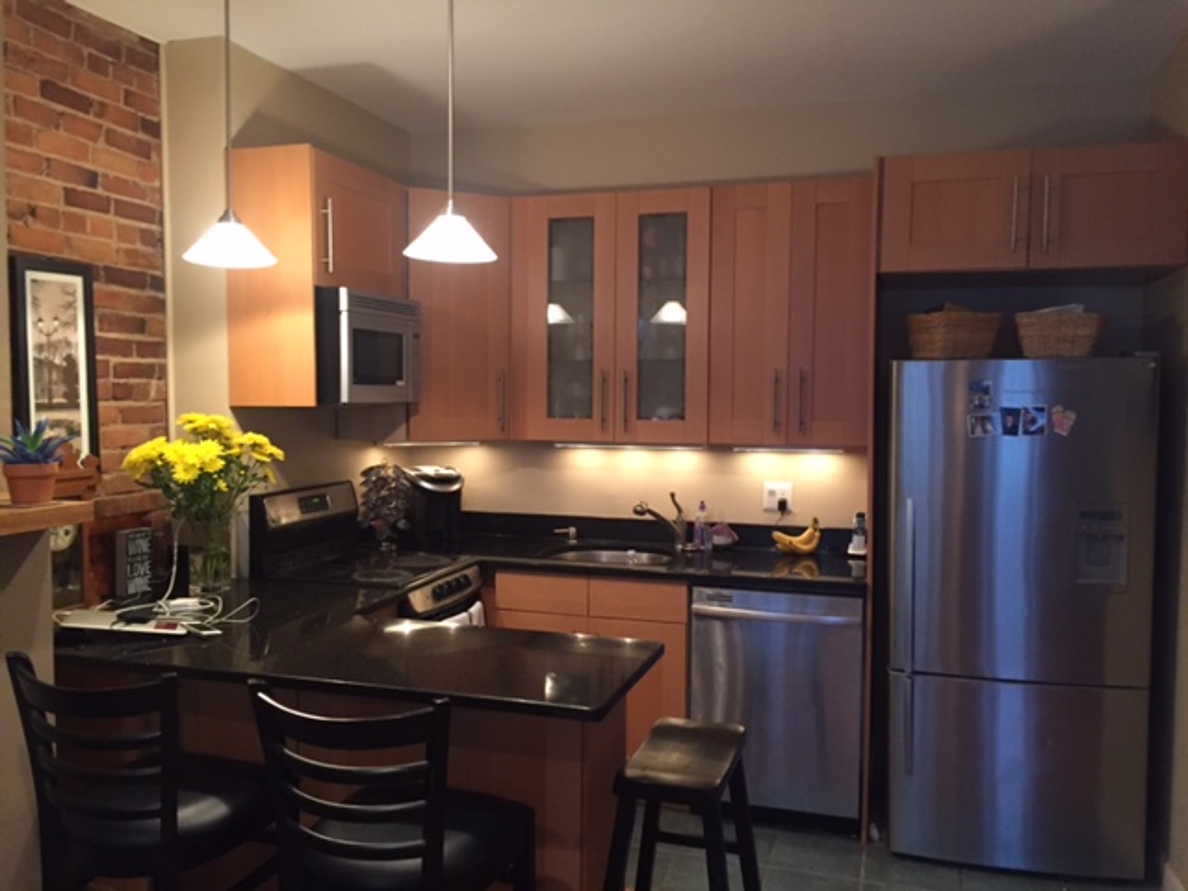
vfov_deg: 48.2
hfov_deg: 61.7
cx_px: 594
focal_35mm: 29
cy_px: 446
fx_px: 995
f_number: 2.2
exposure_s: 1/24
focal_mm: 4.15
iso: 250
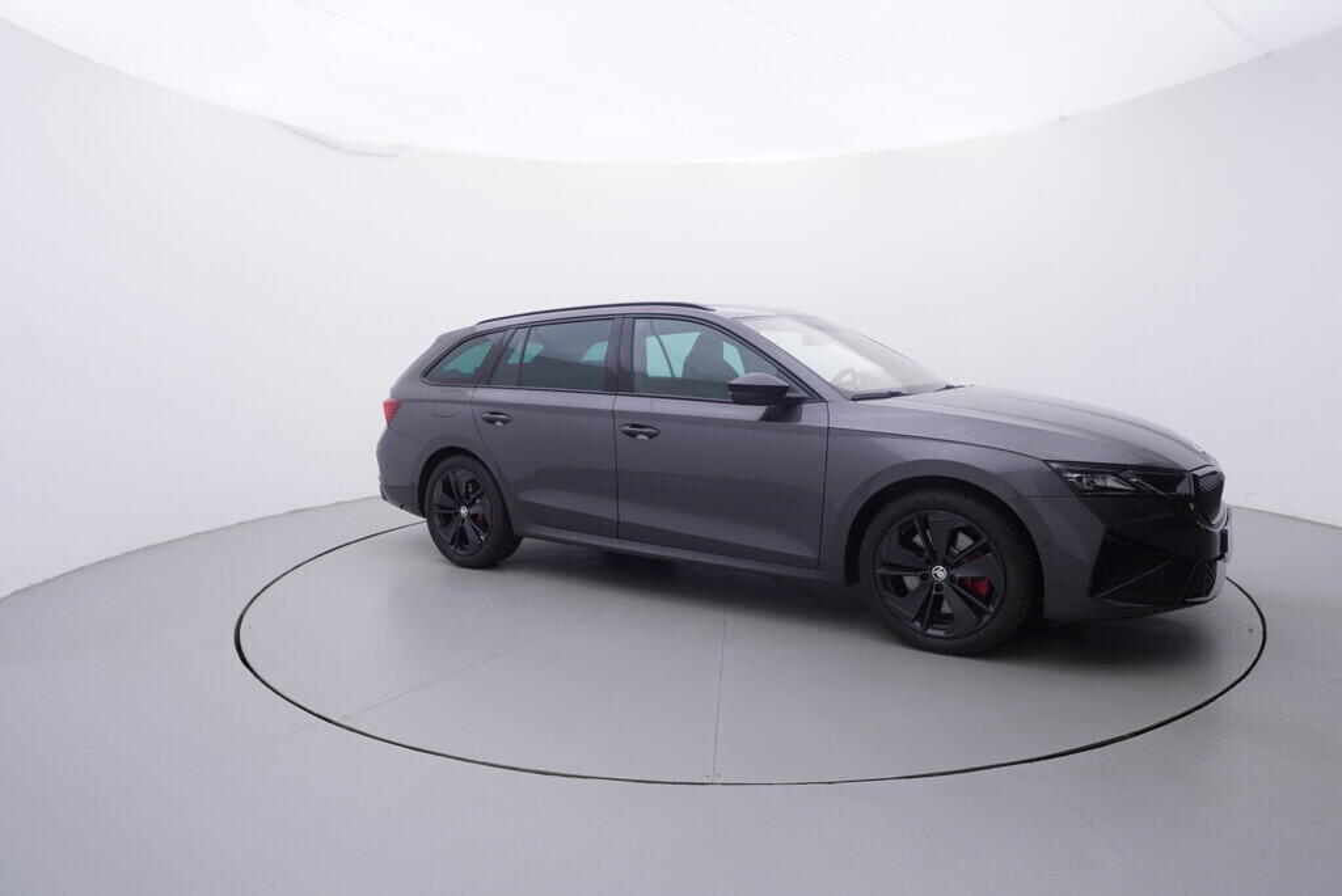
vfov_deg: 56.2
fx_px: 839
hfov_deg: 77.3
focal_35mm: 22
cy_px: 448
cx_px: 671
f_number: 5
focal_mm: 15
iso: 200
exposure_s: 1/80
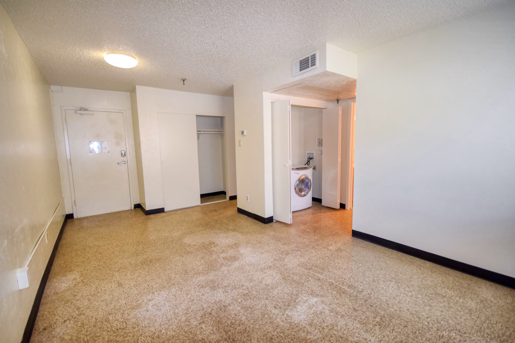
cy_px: 172
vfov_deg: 77.3
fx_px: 215
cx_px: 258
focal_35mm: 15
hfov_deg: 100.4
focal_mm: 10
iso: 1250
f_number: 4
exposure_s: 1/60
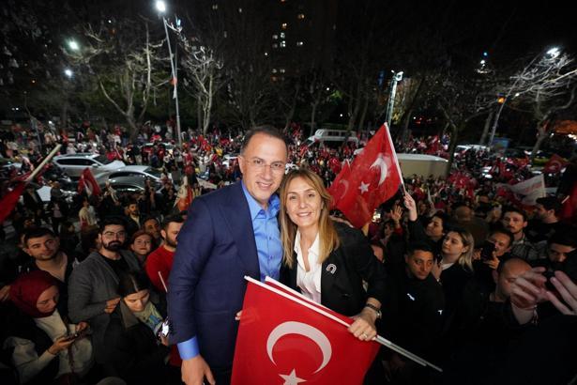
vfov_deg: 73.7
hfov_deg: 96.7
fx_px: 256
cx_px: 288
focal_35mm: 16
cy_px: 192
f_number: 3.2
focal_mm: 16
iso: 8000
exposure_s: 1/100
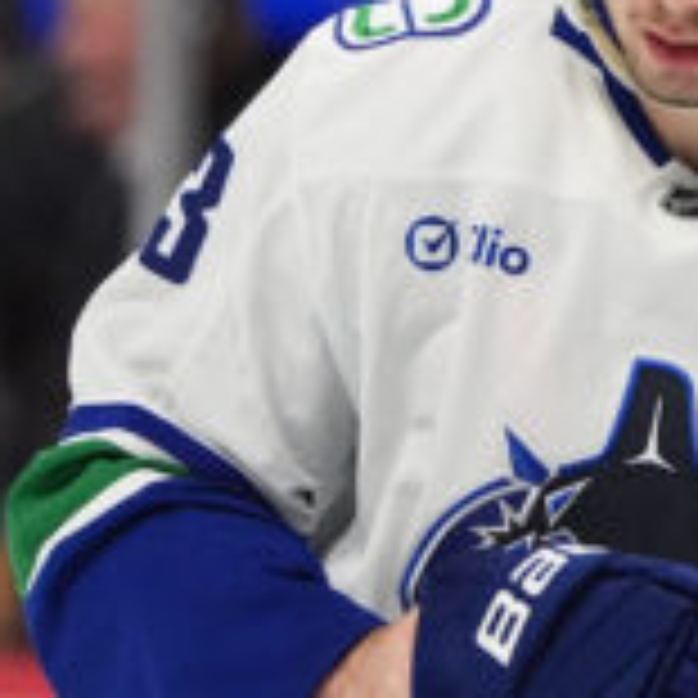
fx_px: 28608
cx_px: 808
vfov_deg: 1.4
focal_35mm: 1254
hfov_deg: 1.4
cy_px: 378
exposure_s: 1/1600
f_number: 5.6
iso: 6400
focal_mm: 339
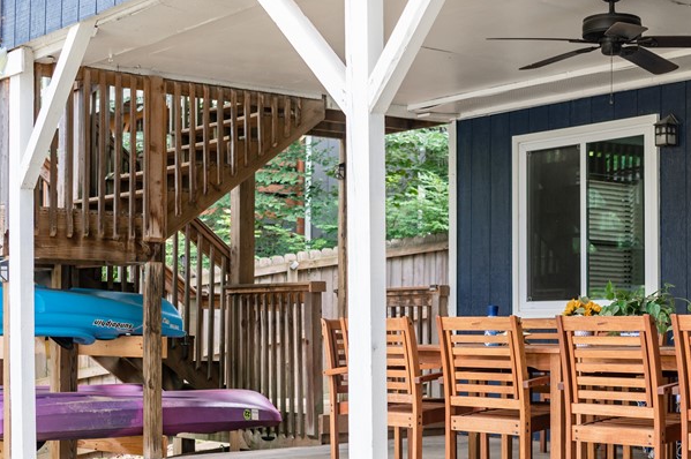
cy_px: 304
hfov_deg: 29.2
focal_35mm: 69
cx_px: 417
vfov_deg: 19.6
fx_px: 1323
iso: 500
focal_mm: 38
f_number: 2.8
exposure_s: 1/250
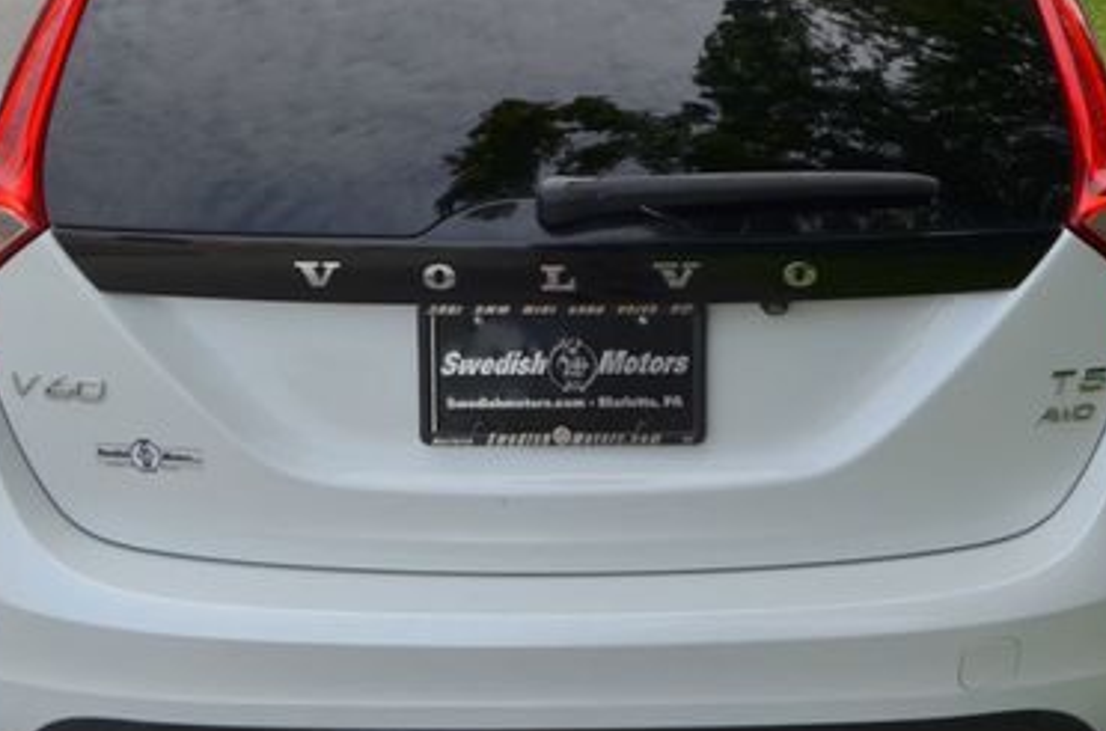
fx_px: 1900
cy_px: 264
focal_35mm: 62
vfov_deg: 21.7
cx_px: 669
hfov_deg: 32.4
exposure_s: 1/250
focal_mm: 24
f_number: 8
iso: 160
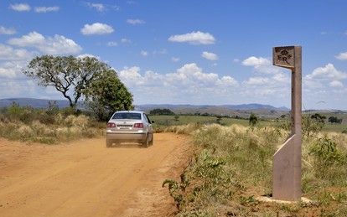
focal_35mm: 59
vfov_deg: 22.0
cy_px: 111
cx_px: 176
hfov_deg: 34.5
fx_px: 558
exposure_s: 1/160
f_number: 13
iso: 100
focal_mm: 38
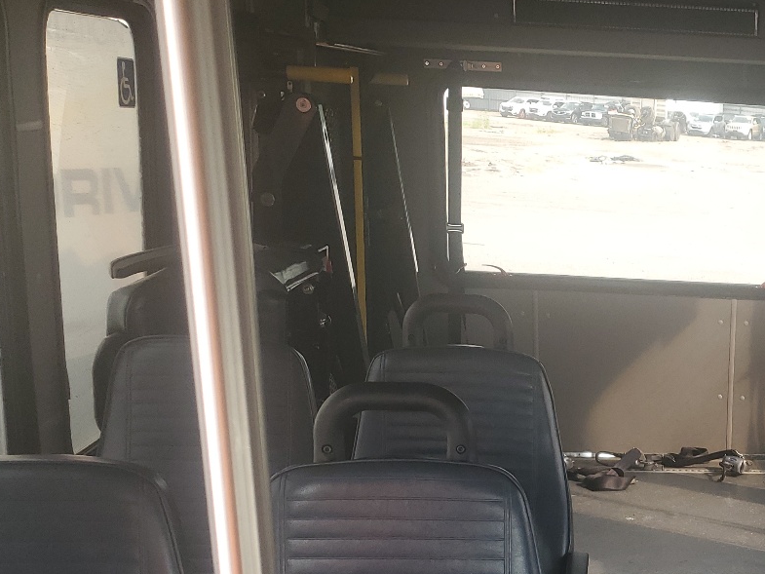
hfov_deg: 33.1
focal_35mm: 53
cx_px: 766
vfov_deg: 26.5
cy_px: 529
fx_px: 1171
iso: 50
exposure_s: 1/141
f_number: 1.5
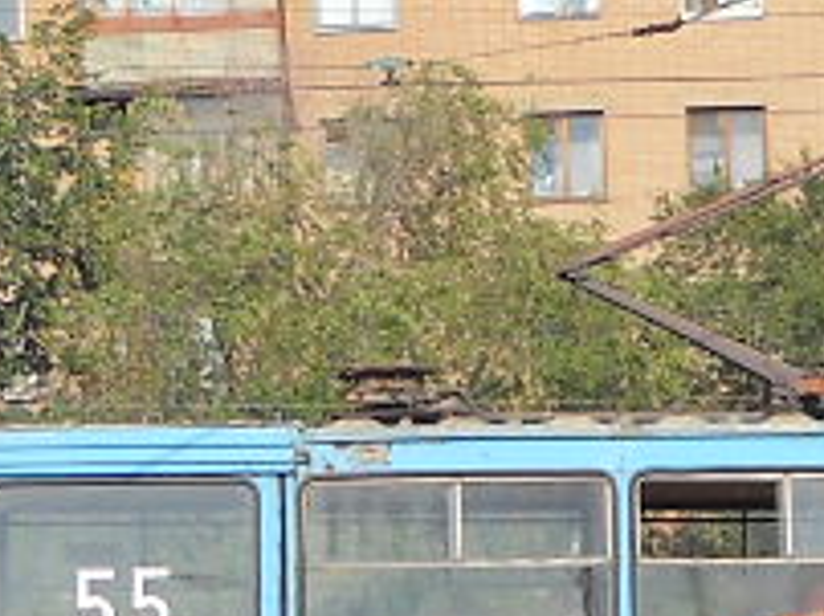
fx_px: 4945
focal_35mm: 208
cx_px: 326
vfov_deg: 7.1
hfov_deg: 9.5
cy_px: 640
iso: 64
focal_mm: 6.72
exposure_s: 1/309
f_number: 5.5
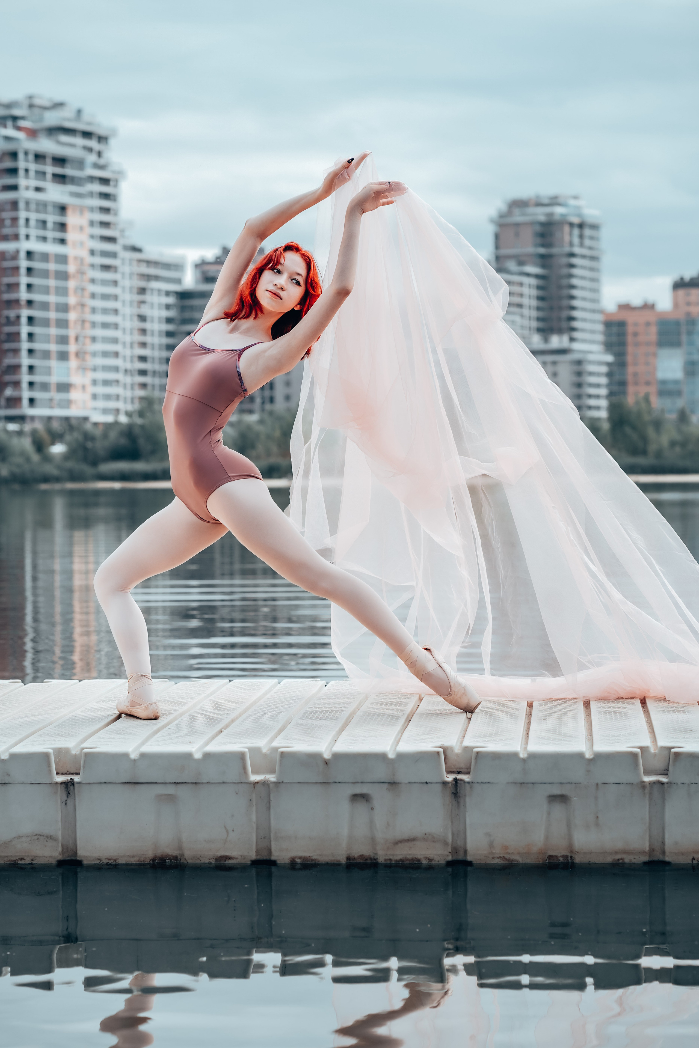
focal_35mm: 85
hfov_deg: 16.1
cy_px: 524
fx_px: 2475
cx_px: 350
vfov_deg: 23.9
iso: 64
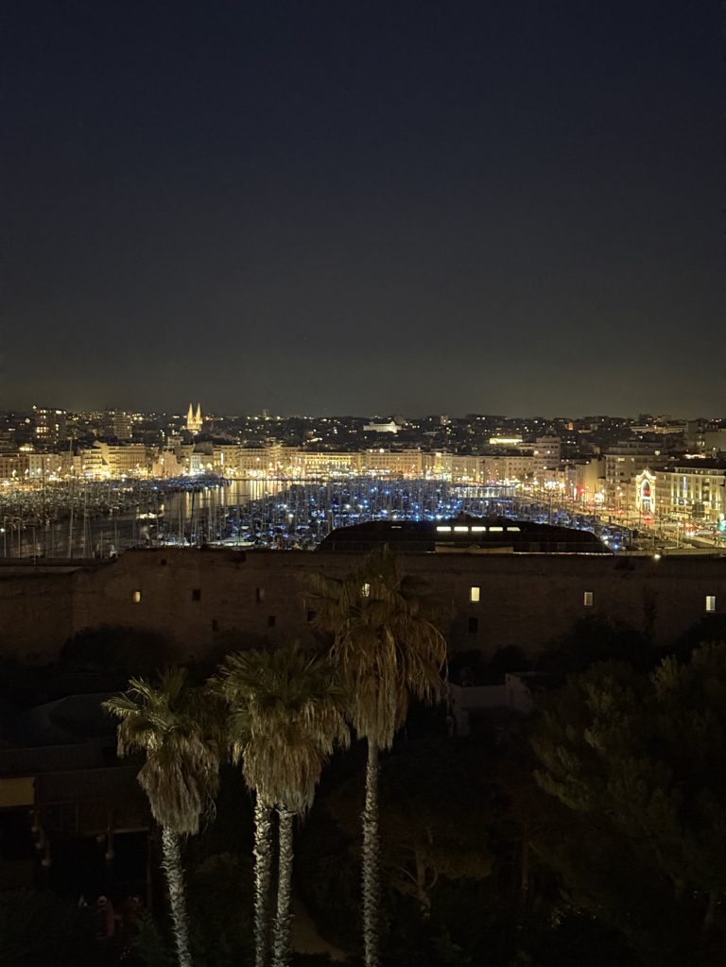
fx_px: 1342
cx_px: 363
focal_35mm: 48
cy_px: 484
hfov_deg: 30.3
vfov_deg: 39.7
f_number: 1.78
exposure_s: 1/17
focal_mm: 6.76
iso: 3200
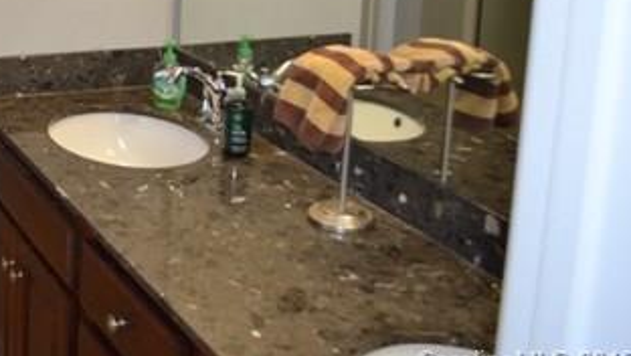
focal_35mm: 58
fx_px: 971
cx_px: 2
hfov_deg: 33.1
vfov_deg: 19.7
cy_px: -52
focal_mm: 18
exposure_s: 1/60
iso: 400
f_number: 3.5
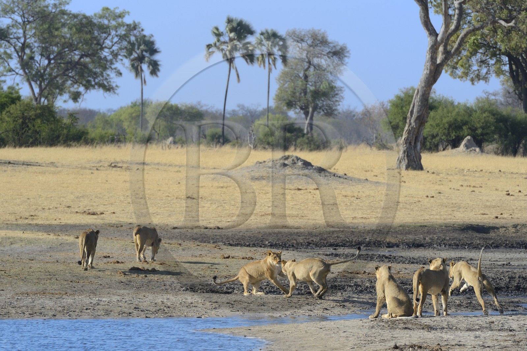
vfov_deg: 4.9
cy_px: 176
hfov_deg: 7.4
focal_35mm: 280
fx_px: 4097
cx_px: 264
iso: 400
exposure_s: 1/500
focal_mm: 280
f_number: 10
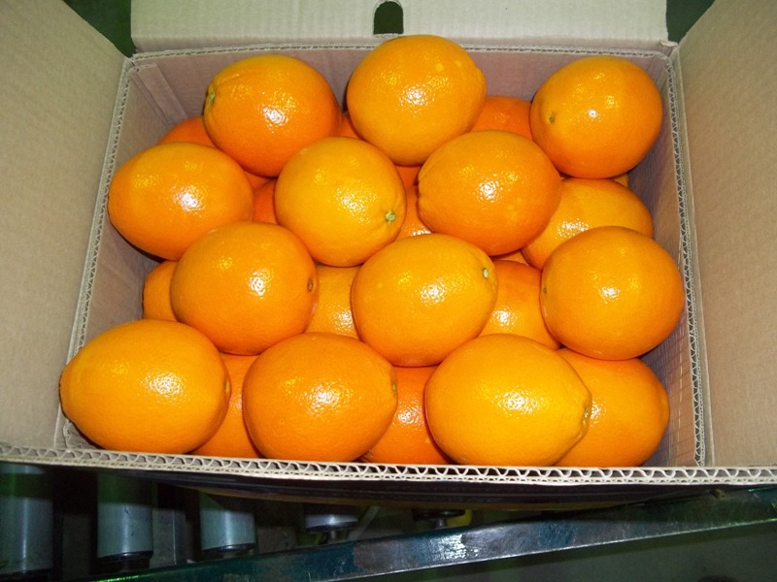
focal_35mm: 32
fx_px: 718
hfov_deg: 56.8
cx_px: 388
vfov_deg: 44.2
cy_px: 291
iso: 160
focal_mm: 5.7
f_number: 2.9
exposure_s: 1/30
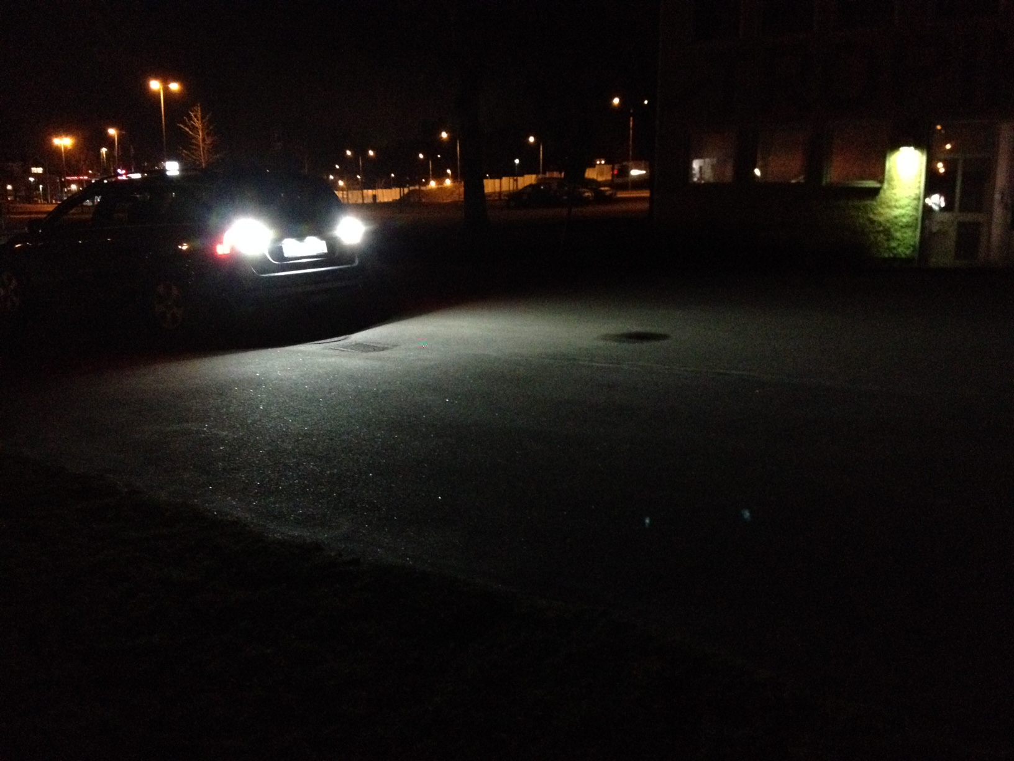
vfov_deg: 40.7
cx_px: 507
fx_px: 1025
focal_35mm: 35
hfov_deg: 52.6
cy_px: 380
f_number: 2.4
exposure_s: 1/15
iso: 800
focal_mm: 4.28
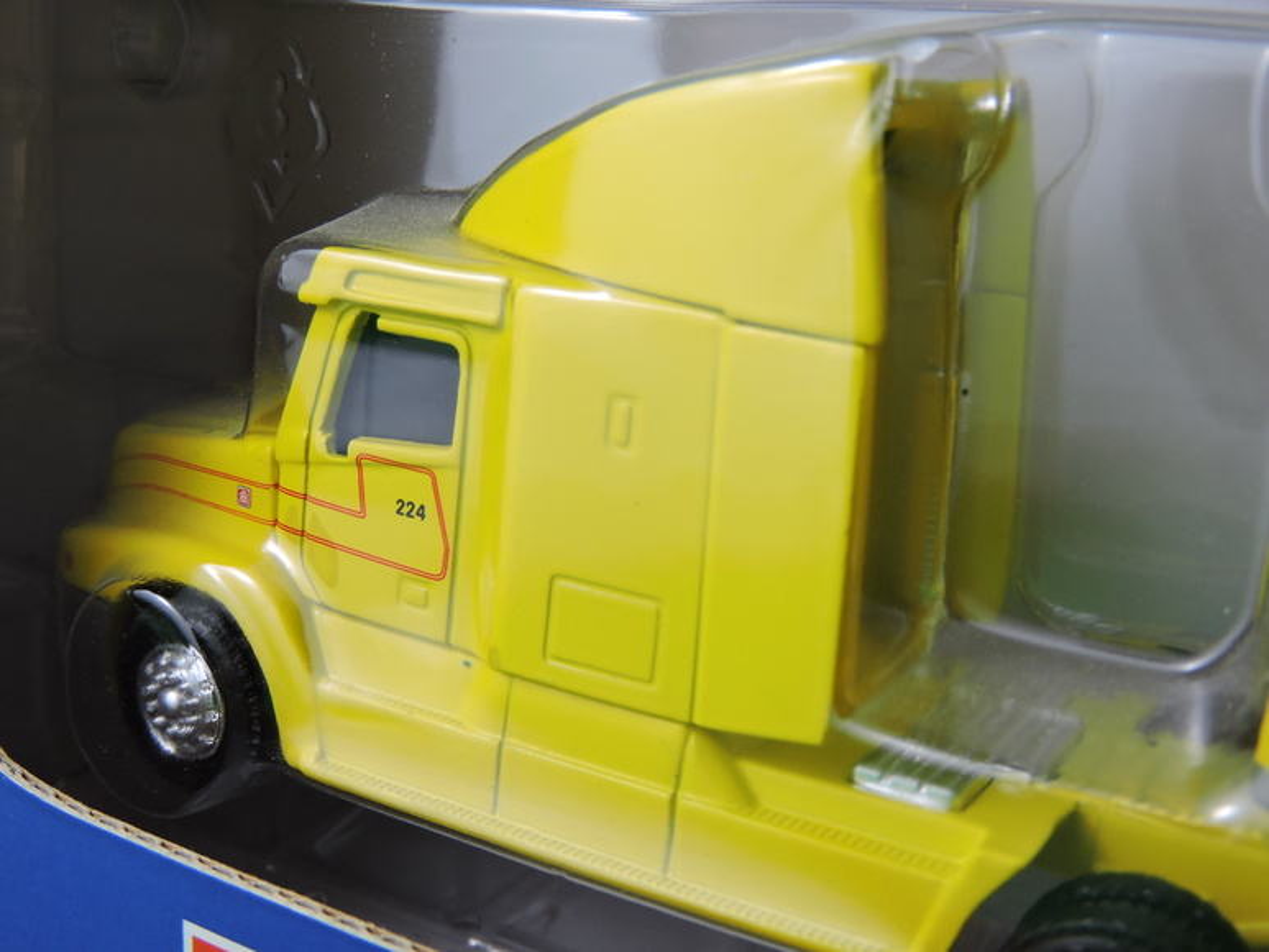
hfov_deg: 42.1
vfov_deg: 32.2
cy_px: 476
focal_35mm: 45
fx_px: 1650
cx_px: 634
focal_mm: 8.1
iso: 110
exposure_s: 1/30
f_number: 4
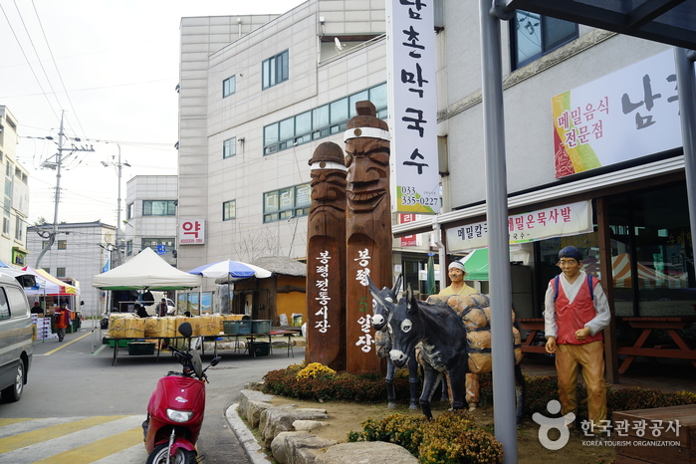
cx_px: 348
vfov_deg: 37.9
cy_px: 232
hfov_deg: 54.4
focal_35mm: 35
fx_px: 677
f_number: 4
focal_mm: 35
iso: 400
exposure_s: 1/125
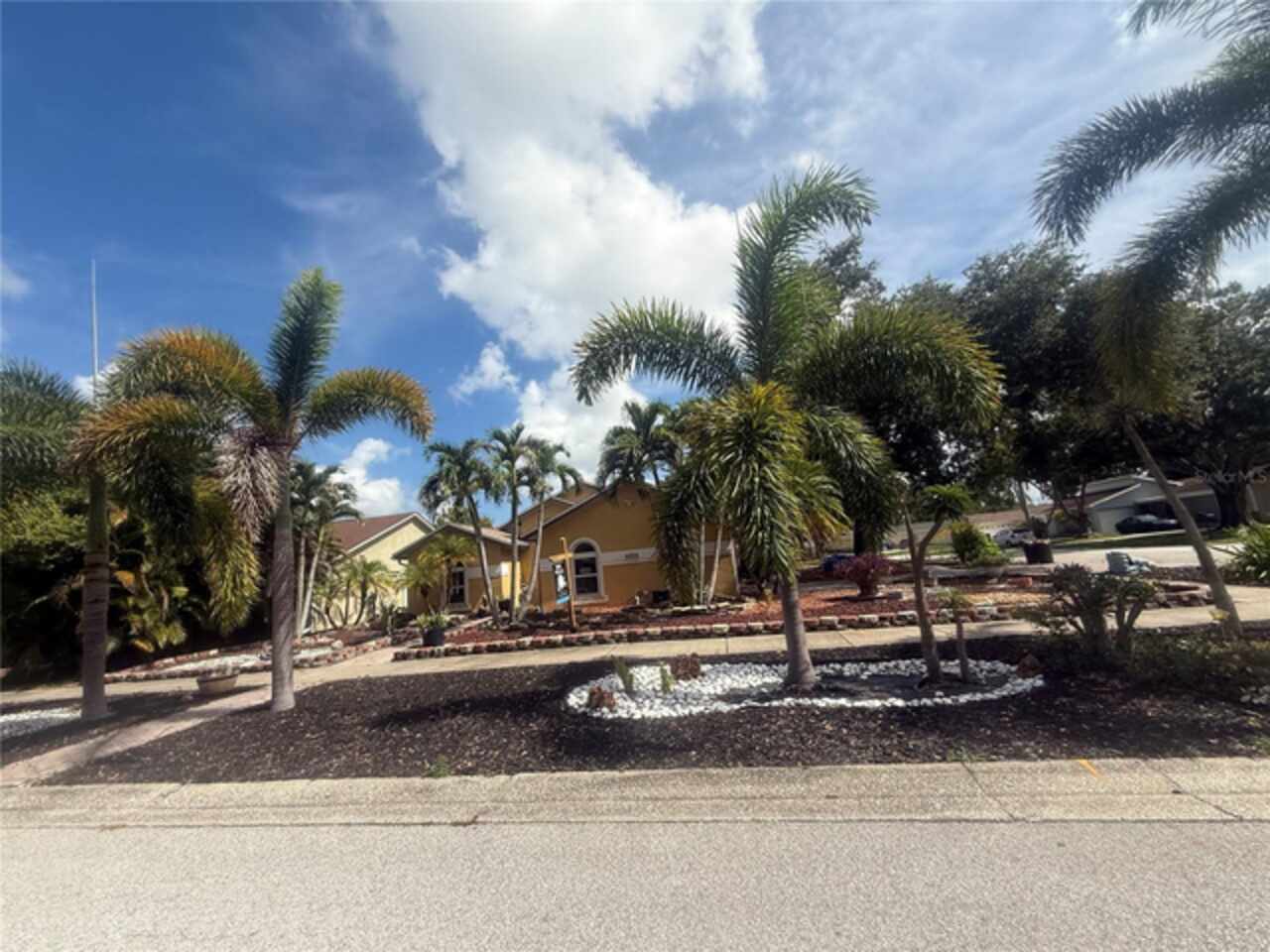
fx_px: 514
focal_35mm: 14
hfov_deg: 102.1
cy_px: 476
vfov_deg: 85.7
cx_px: 635
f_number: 2.2
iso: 50
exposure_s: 1/2024
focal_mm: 2.22
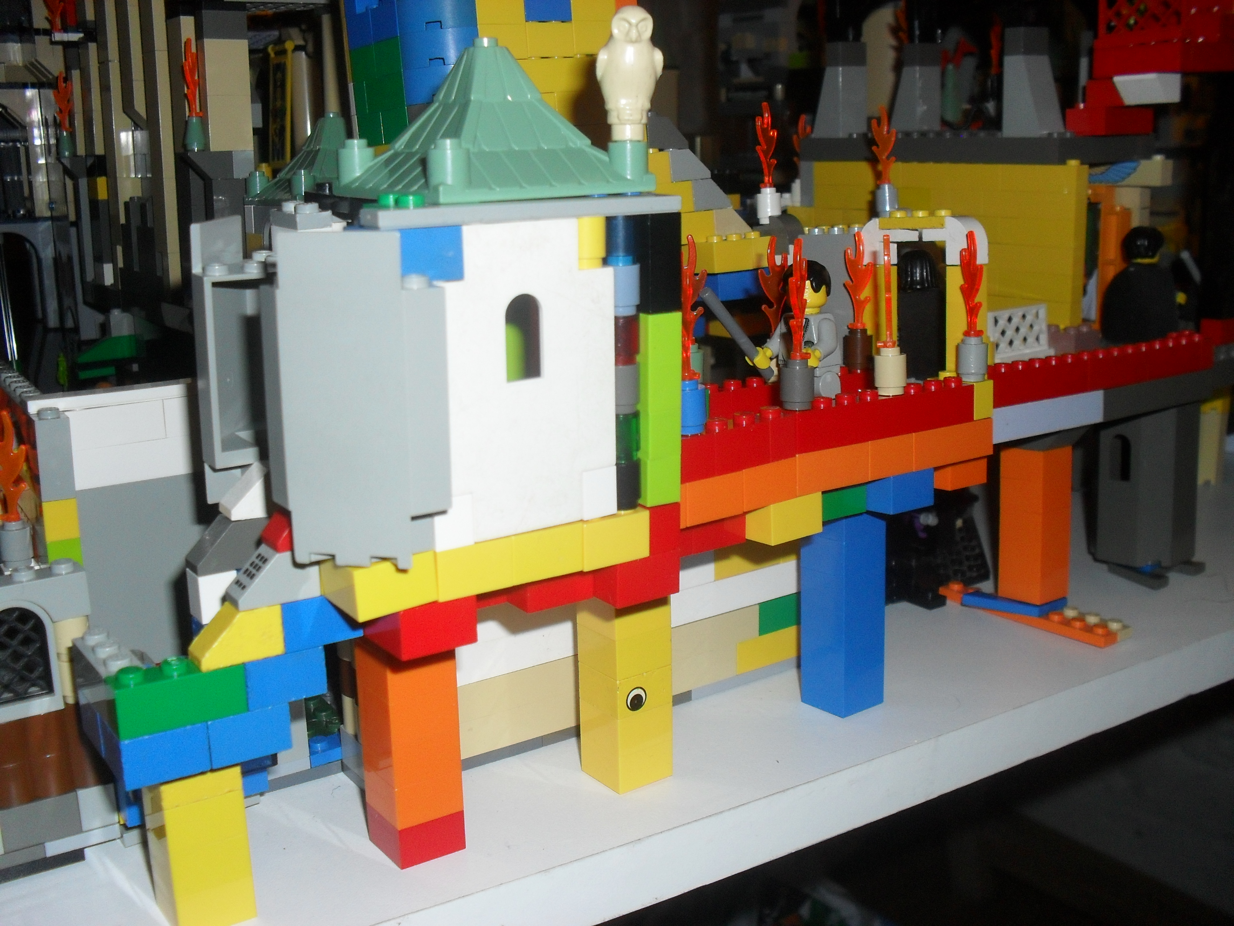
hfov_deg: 52.6
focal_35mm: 35
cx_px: 617
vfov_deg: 40.7
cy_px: 463
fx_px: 1248
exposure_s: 1/45
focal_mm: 6.3
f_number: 3.2
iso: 200
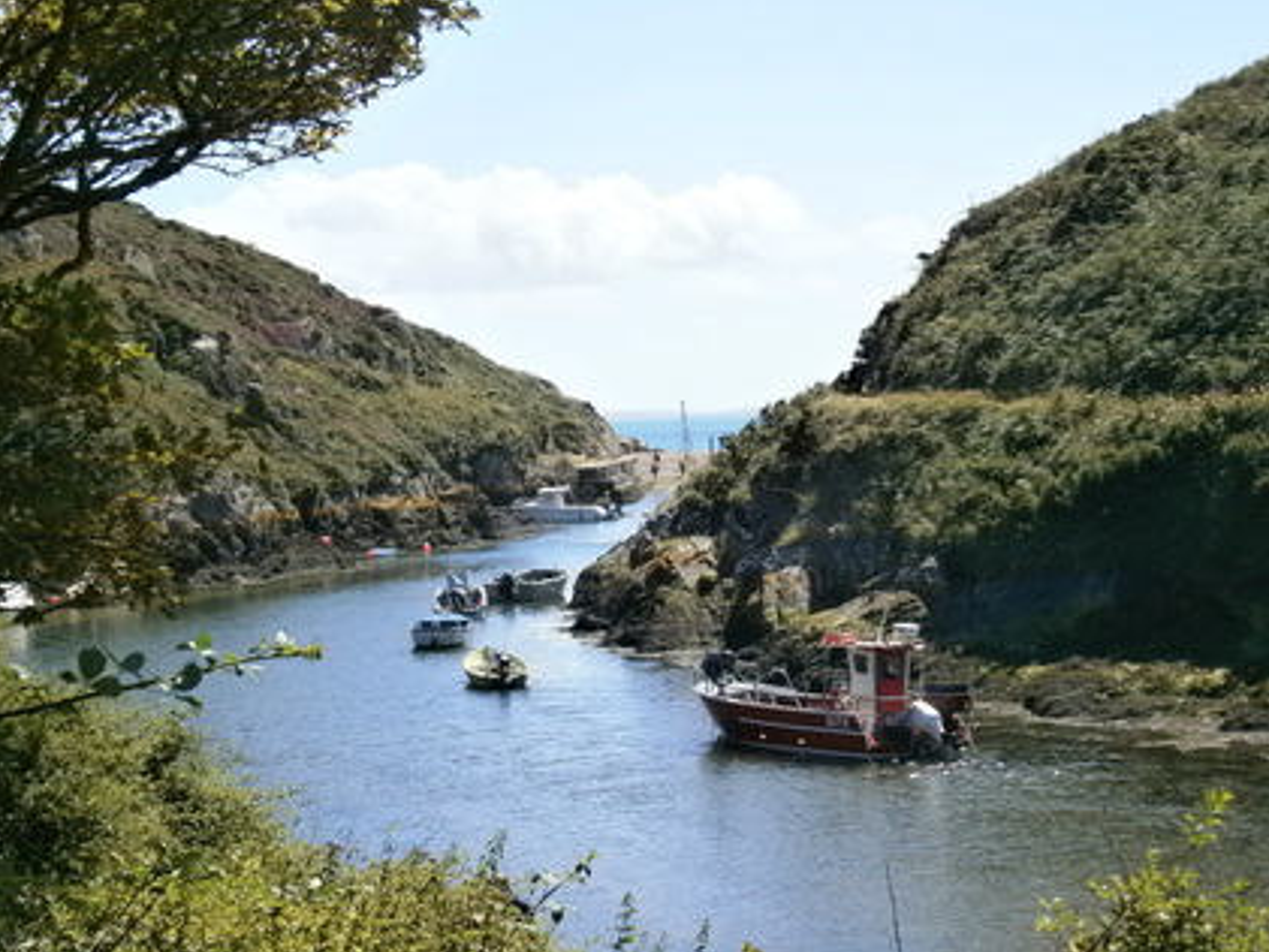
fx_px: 2677
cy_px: 545
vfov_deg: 20.2
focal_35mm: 73
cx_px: 717
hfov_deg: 26.6
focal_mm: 10.7
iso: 80
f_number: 11
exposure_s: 1/80
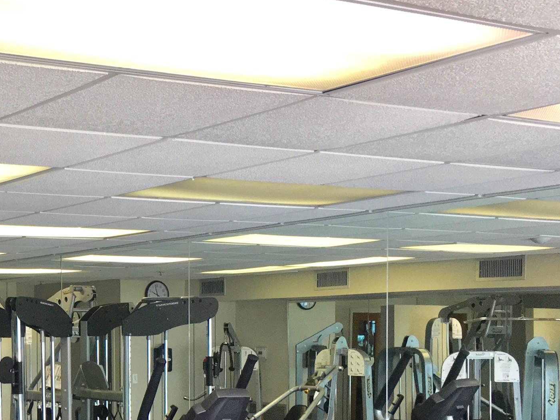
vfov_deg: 23.1
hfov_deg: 28.8
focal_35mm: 62
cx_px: -24
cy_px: 364
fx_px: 1003
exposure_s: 1/120
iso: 40
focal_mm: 4.15
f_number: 2.2
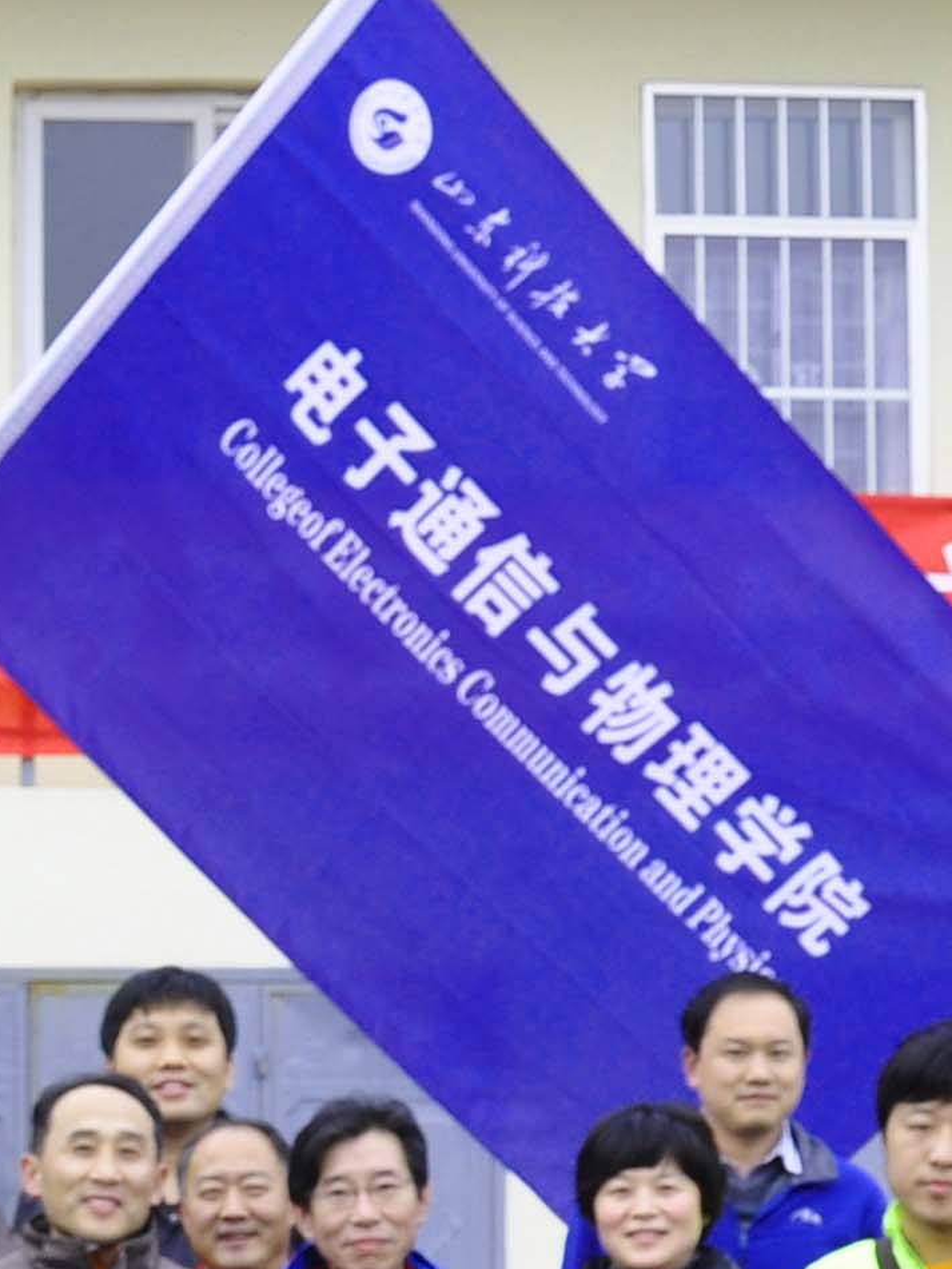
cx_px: -116
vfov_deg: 16.4
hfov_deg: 12.4
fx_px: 4288
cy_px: 1365
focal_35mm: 117
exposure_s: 1/125
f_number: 5.6
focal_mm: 18
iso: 200
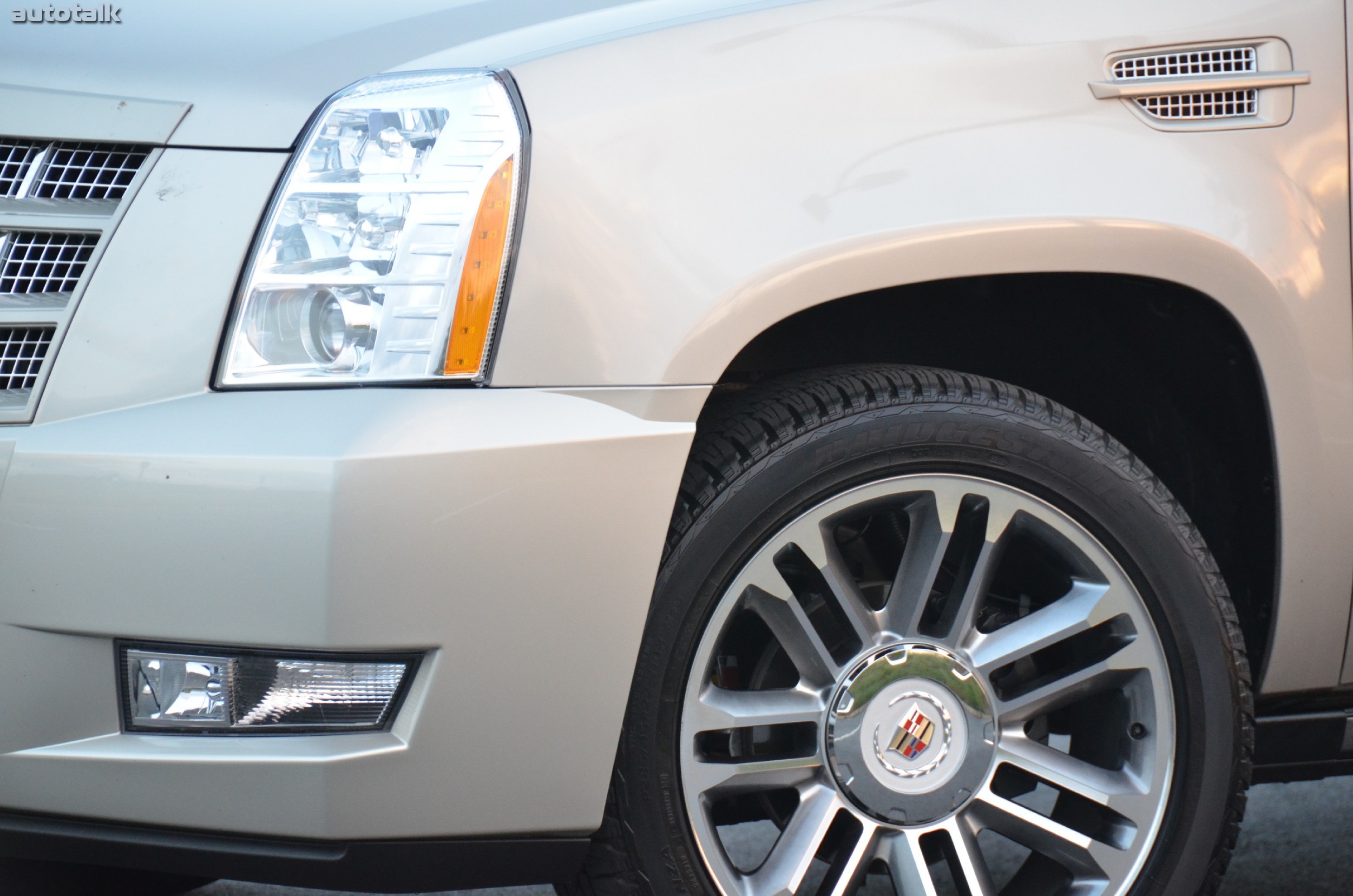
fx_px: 11252
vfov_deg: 4.6
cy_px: 448
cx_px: 676
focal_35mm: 300
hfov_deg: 6.9
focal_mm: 200
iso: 1600
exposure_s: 1/125
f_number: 5.6
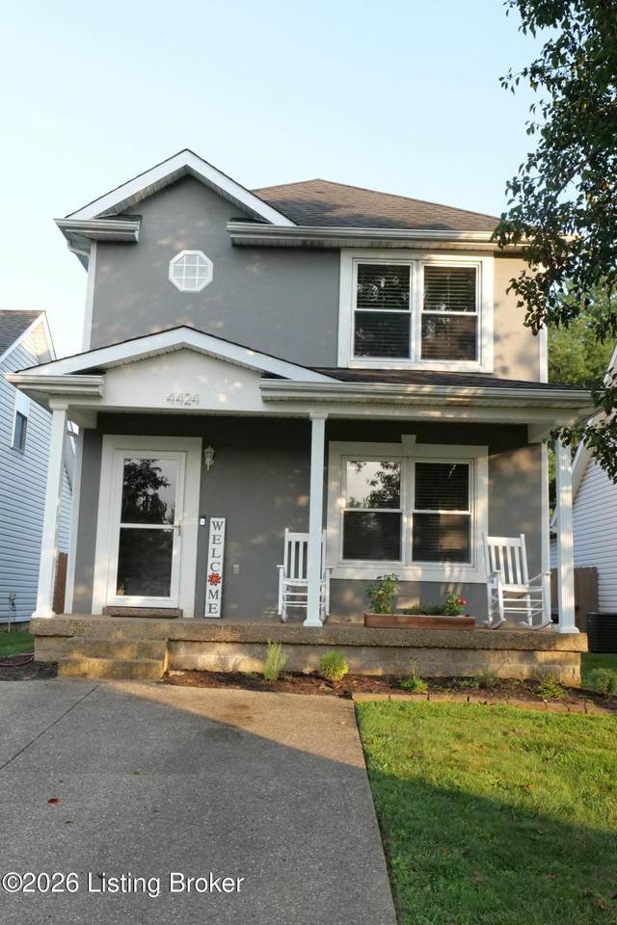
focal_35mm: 35
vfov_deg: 54.4
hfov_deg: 37.9
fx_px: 900
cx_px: 308
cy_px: 462
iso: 12800
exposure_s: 1/1600
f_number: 11
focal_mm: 35
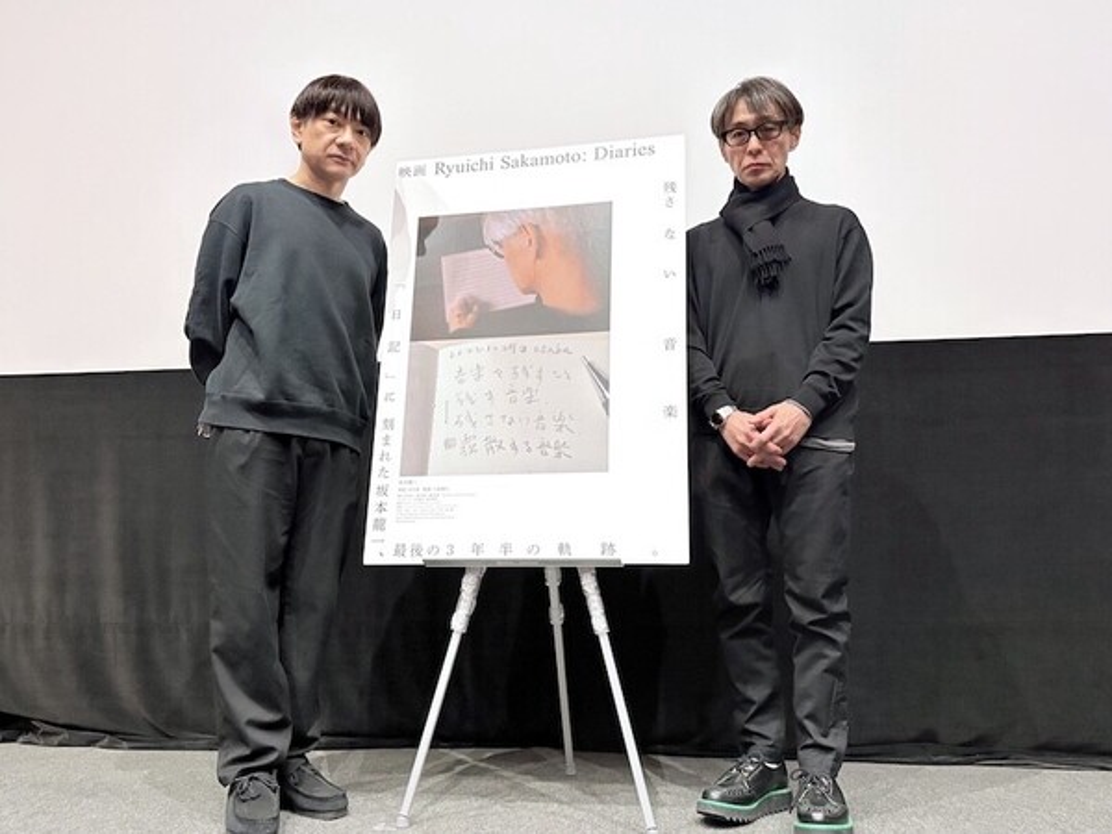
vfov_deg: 53.1
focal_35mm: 26
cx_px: 556
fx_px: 835
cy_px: 417
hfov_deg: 67.3
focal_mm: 5.96
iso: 320
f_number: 1.6
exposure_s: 1/59
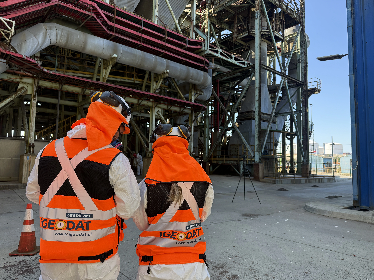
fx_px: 259
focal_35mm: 24
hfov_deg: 71.6
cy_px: 140
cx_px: 187
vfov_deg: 56.8
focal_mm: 6.76
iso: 100
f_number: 1.78
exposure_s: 1/607
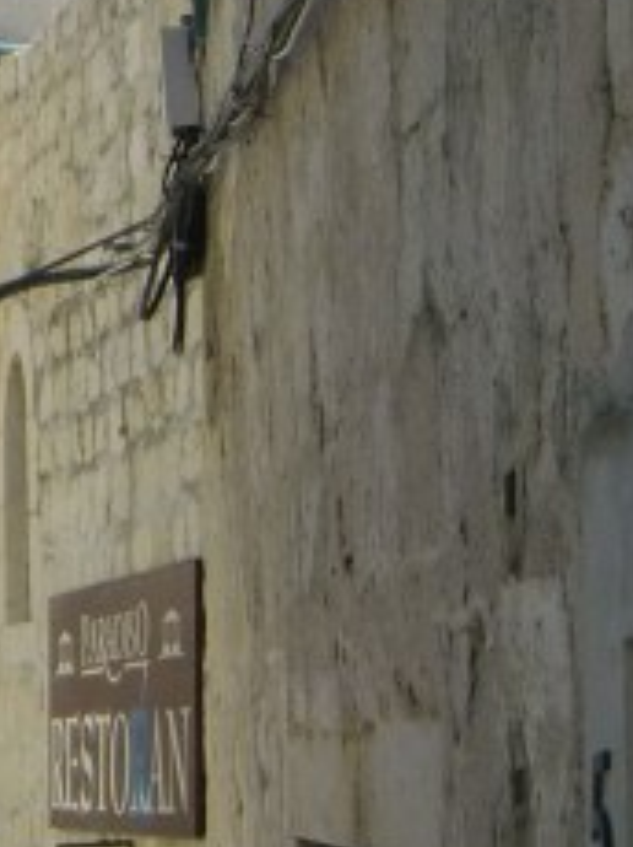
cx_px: -217
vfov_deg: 14.0
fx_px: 3444
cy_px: 337
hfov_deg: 10.3
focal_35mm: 141
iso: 100
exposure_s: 1/200
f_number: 8.9
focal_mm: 6.66
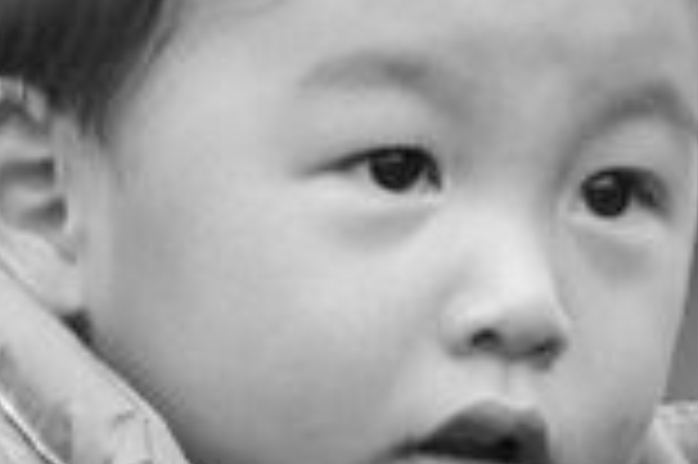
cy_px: 599
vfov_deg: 0.9
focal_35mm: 1462
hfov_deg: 1.4
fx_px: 28316
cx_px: 365
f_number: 5.6
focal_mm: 210
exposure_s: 1/250
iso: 100
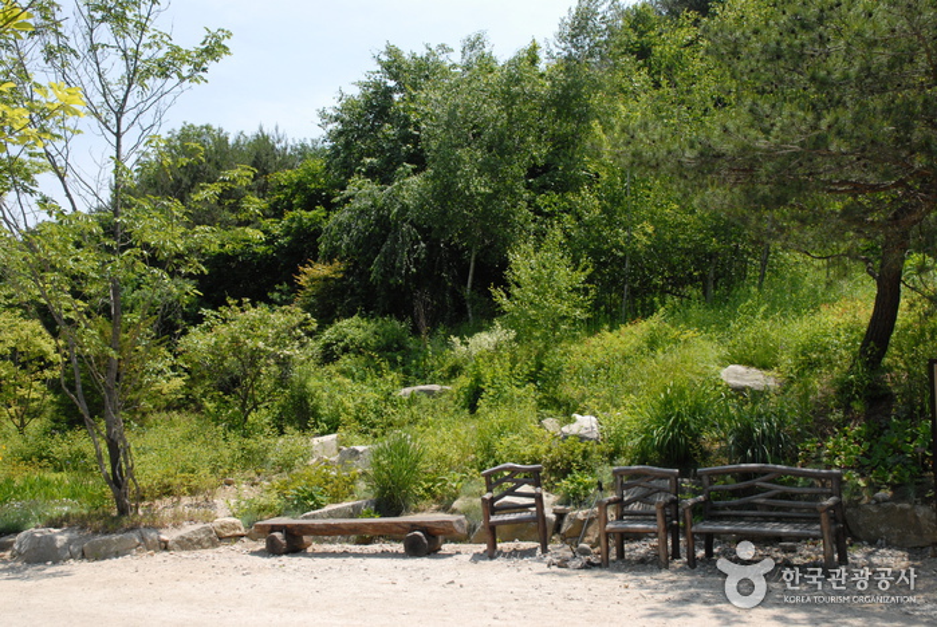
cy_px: 314
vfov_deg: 40.1
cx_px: 468
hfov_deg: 57.2
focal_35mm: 33
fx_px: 860
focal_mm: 22
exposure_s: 1/500
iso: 640
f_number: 11
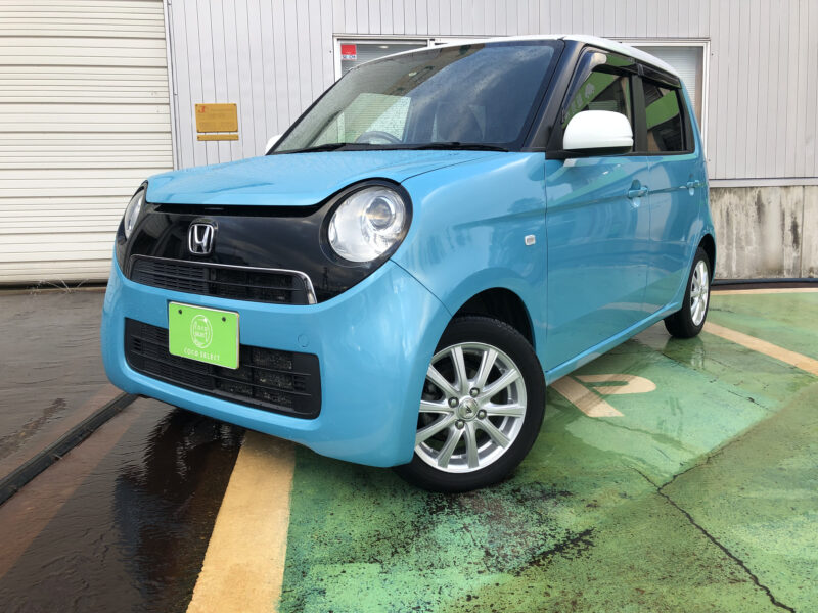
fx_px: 662
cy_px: 306
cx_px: 409
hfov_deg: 63.4
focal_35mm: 28
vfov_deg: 49.7
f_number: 1.8
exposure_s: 1/120
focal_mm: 3.99
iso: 25
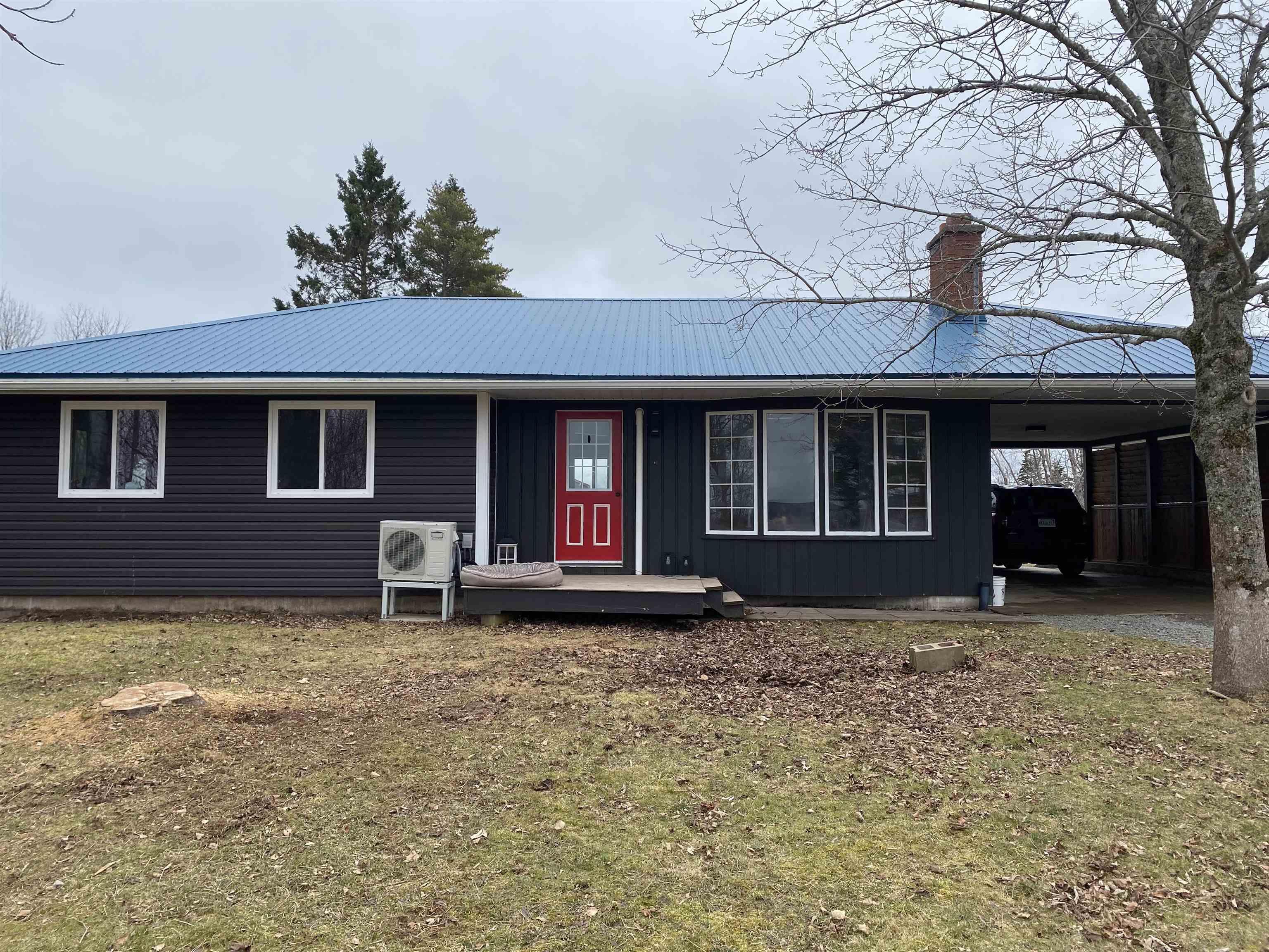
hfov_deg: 67.3
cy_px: 476
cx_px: 634
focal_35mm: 26
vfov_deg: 53.1
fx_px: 953
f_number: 1.8
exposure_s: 1/1653
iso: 32
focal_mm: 4.25
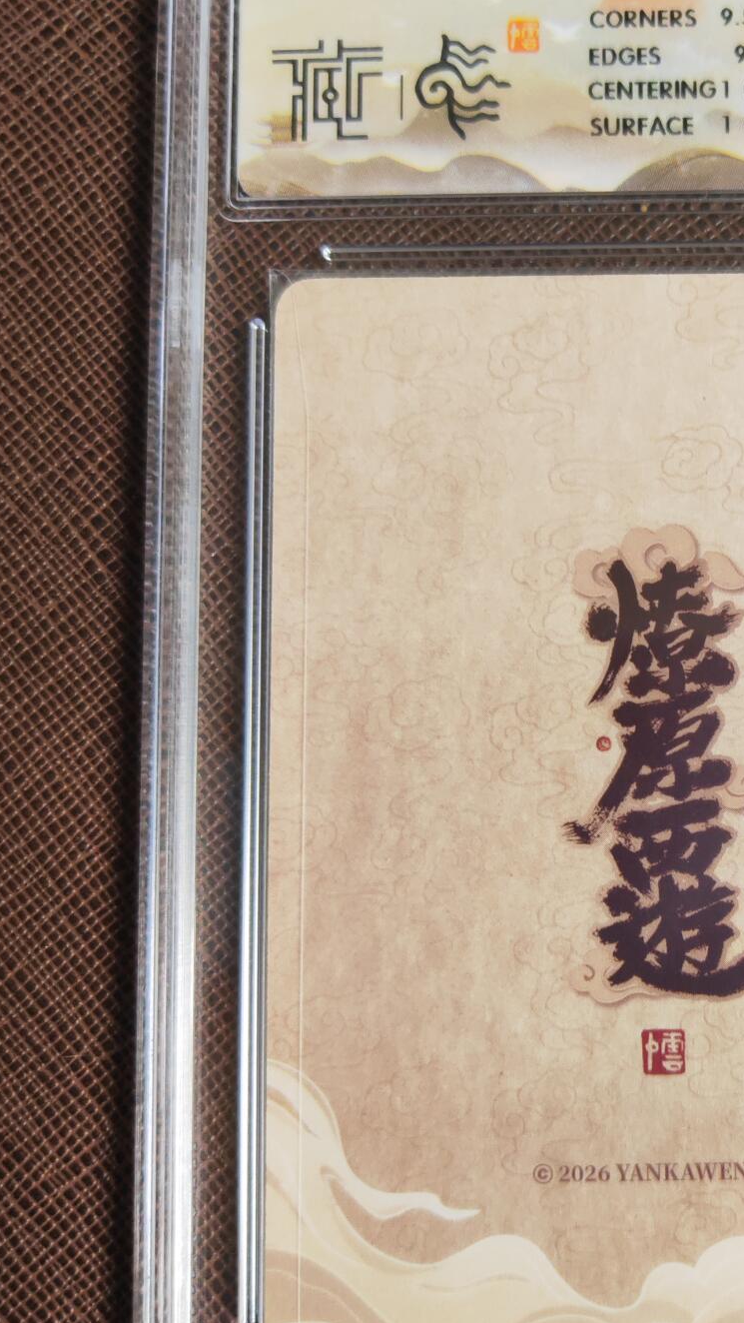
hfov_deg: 28.9
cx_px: 621
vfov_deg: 50.5
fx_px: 1403
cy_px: 659
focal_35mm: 40
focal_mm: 5.53
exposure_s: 1/100
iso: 200
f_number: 1.8
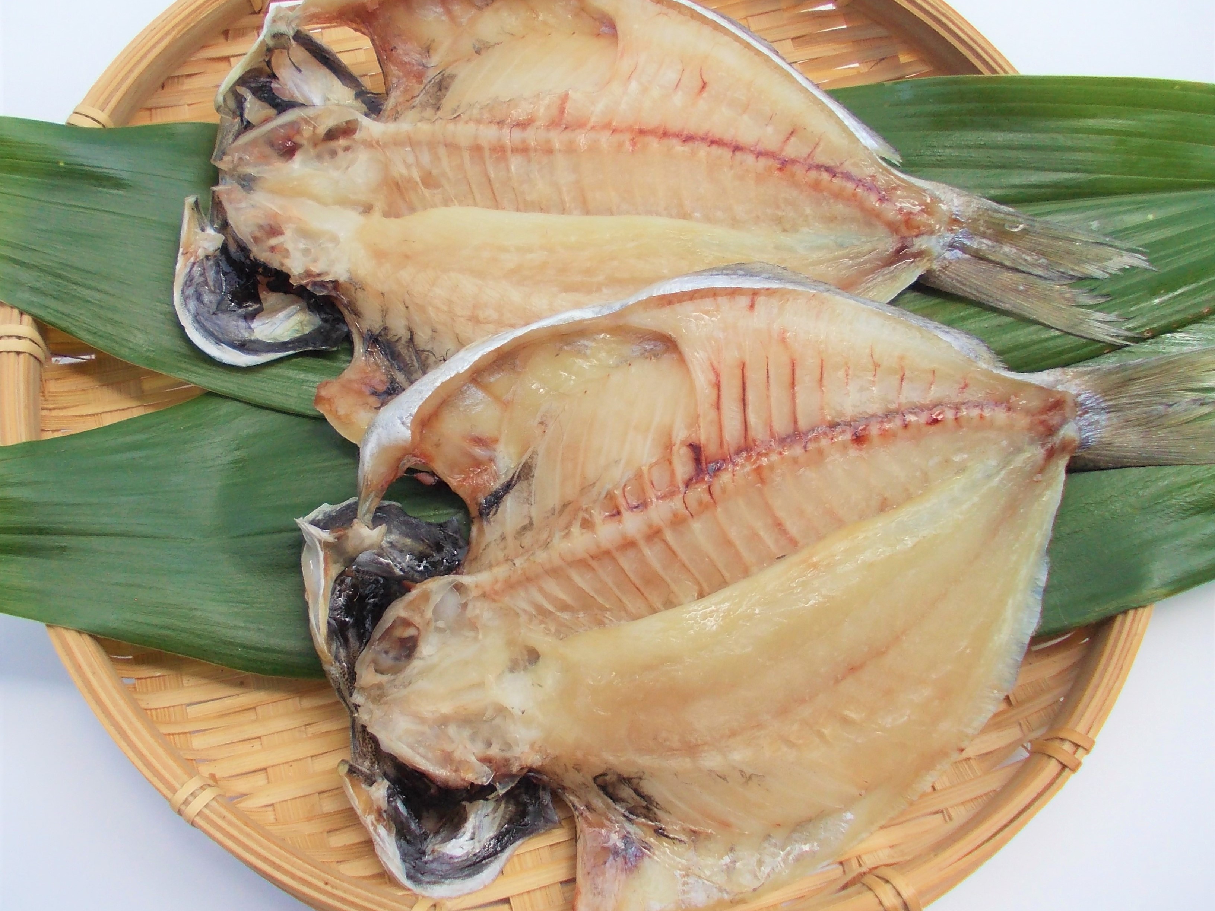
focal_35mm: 28
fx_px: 983
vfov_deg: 49.8
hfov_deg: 63.4
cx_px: 608
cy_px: 456
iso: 80
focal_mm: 4
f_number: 5.4
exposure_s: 1/160
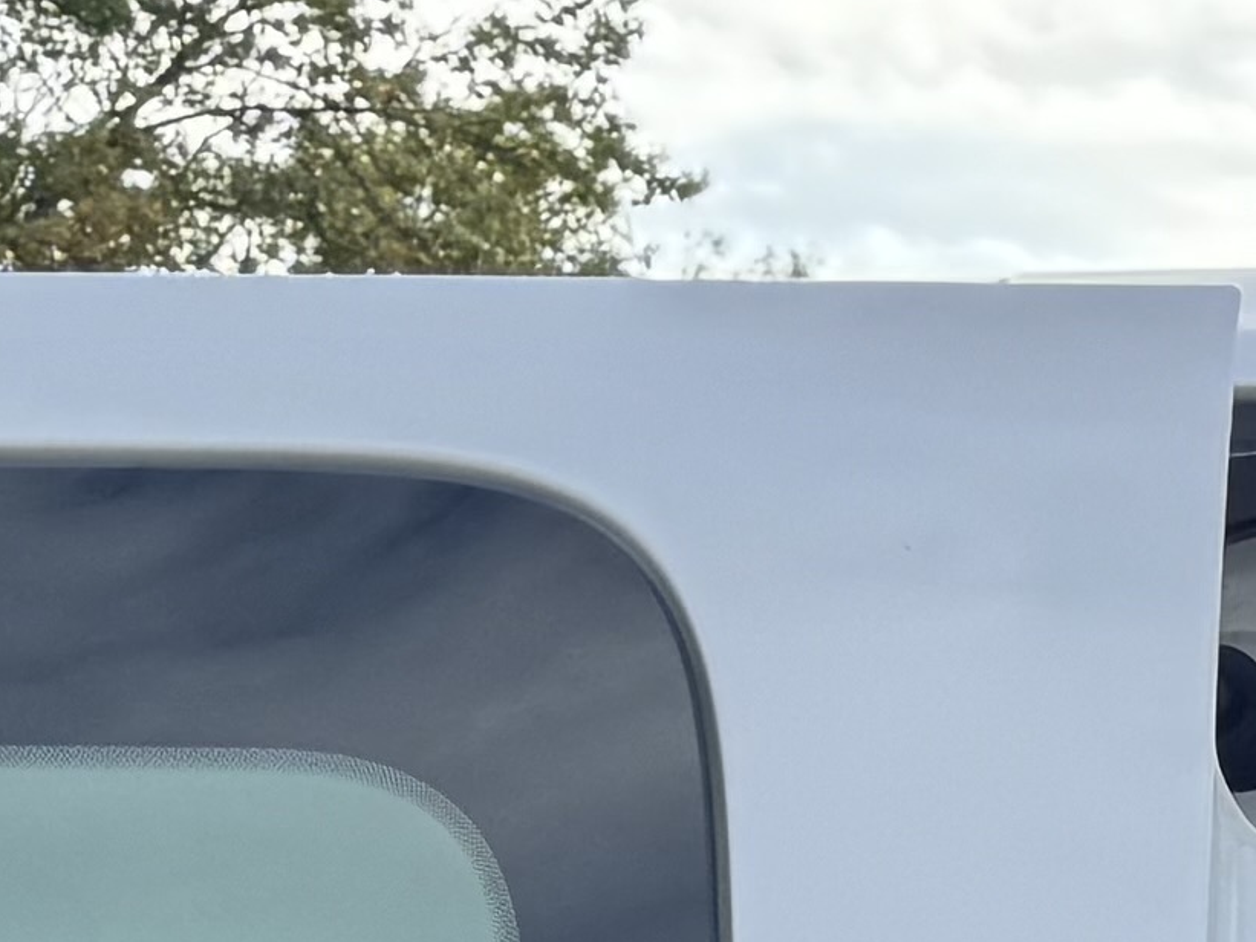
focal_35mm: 167
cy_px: 2928
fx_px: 6060
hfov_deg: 9.6
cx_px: 3581
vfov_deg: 7.6
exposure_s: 1/1238
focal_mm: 6.76
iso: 80
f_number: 1.78
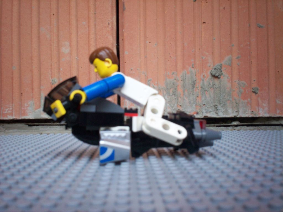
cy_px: 106
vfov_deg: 39.7
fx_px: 294
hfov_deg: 51.4
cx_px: 142
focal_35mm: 36
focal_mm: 6
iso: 140
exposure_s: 1/58.3
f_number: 4.5
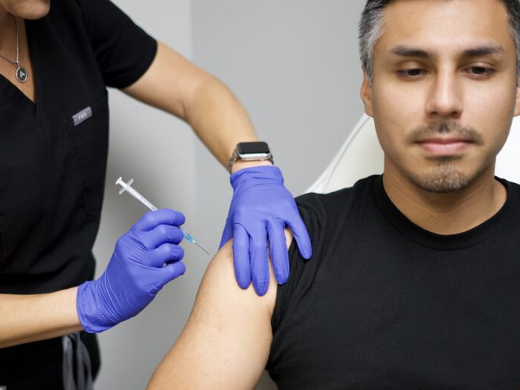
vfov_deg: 20.7
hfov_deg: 27.4
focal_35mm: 71
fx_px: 1066
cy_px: 243
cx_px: 225
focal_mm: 50
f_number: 1.8
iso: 200
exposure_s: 1/60
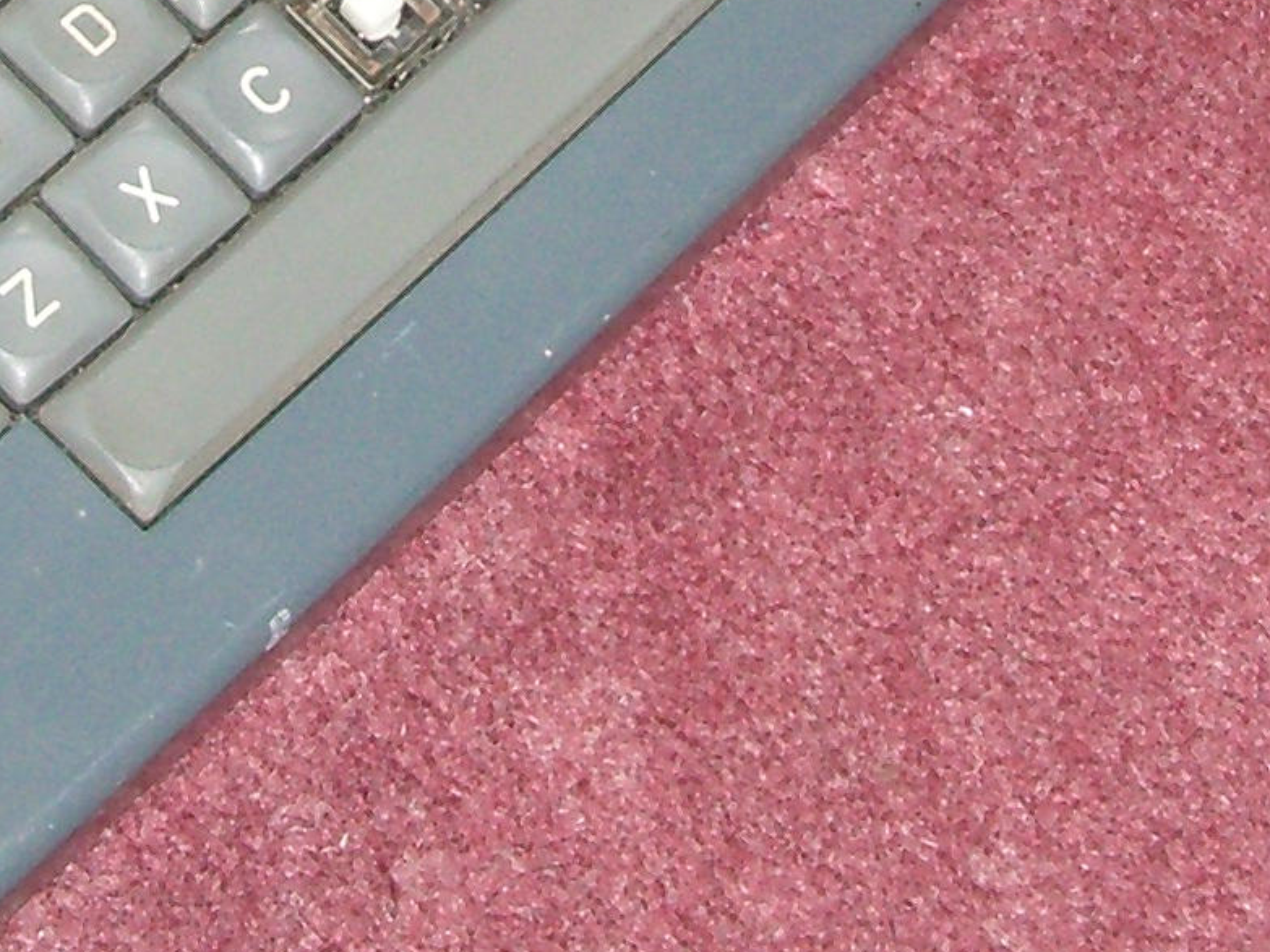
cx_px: 480
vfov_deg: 10.7
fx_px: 4915
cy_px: -465
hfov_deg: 14.7
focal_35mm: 134
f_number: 2.8
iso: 200
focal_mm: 6.8
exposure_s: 1/60
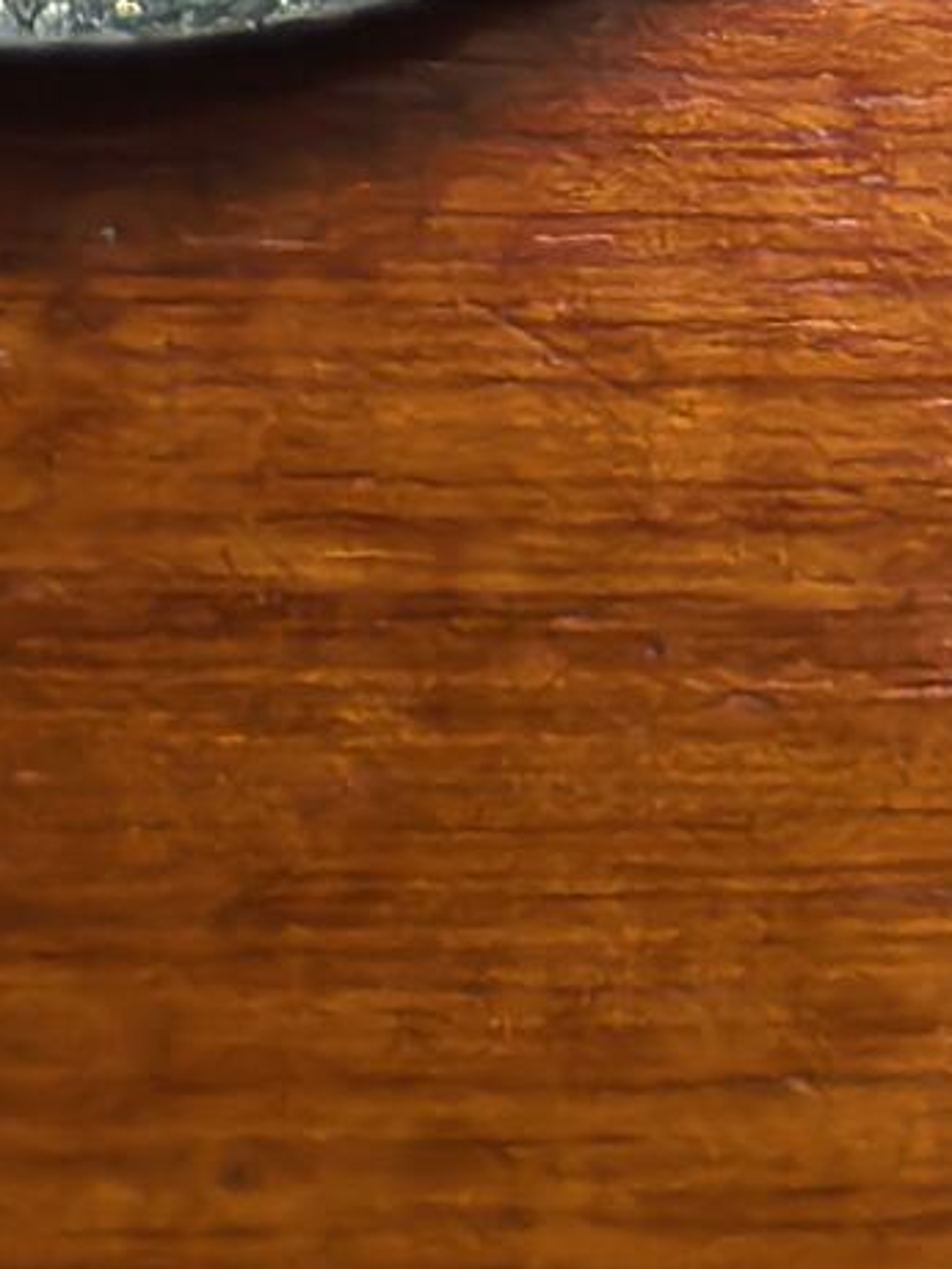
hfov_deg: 15.3
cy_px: -1145
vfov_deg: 16.6
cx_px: -108
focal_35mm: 94
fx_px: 3447
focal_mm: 1.68
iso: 160
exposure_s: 1/100
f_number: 2.2
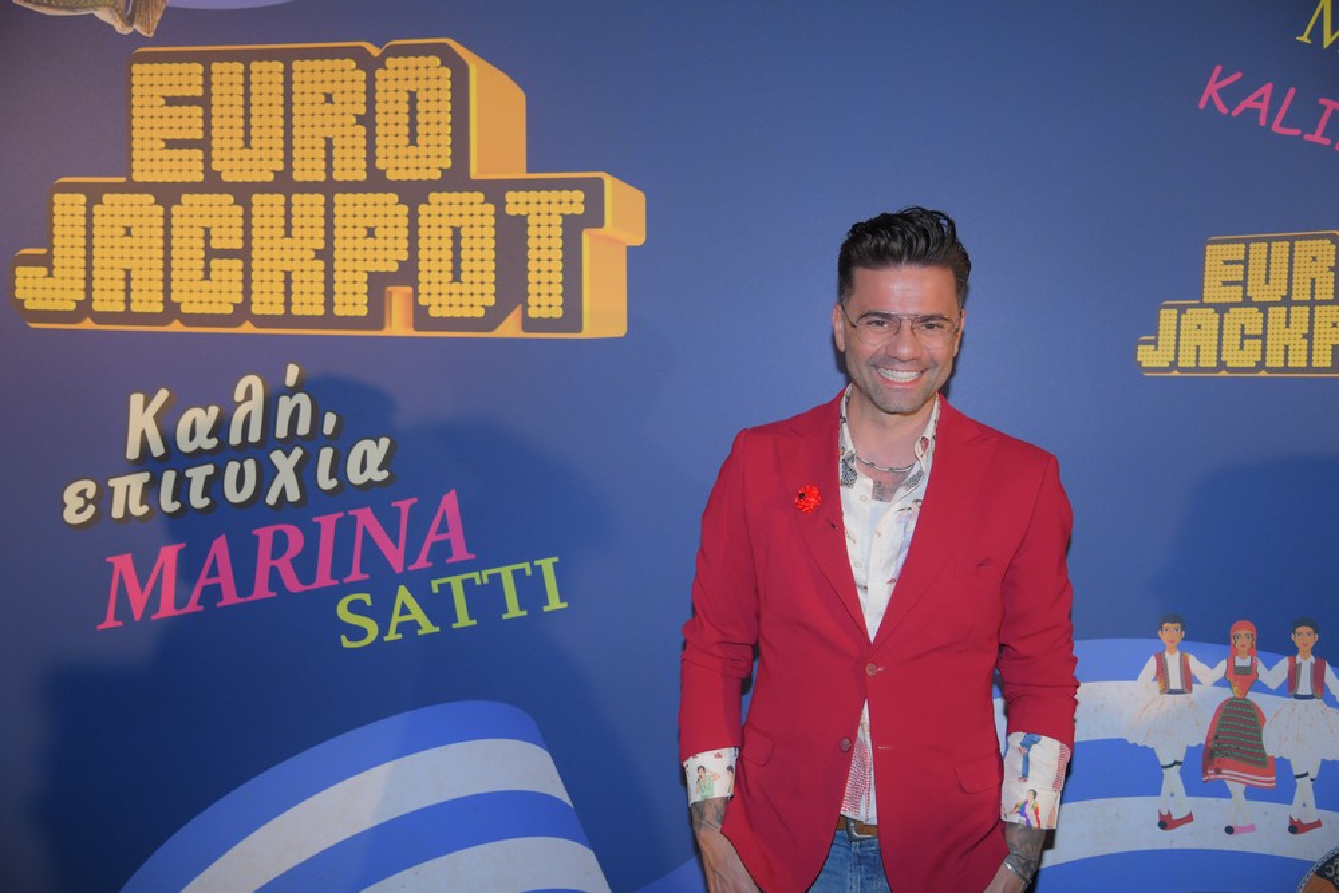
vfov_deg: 30.5
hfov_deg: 44.5
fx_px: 1637
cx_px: 670
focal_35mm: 44
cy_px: 446
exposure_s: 1/250
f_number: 4
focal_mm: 44
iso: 500
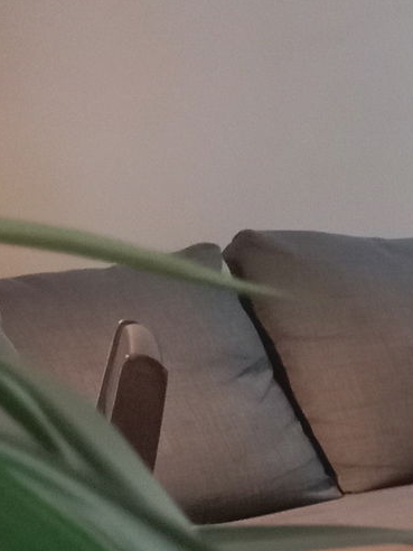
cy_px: 957
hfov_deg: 11.2
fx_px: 1861
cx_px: 883
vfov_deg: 14.9
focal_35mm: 117
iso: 1219
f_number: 2.2
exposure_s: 1/16.7
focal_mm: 3.65
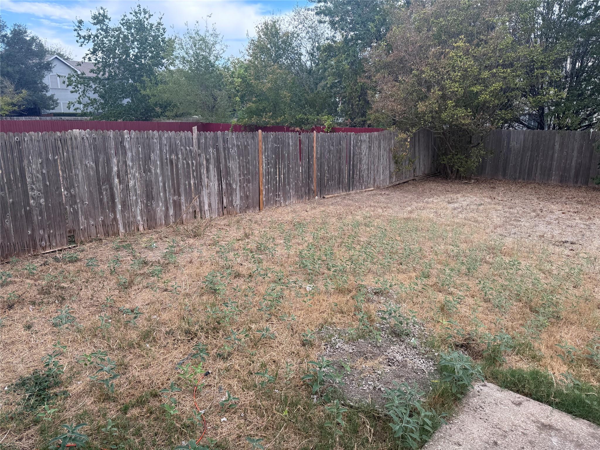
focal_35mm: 24
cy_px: 225
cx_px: 300
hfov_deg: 71.6
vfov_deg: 56.8
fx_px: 416
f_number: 1.78
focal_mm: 6.76
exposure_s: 1/1042
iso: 80
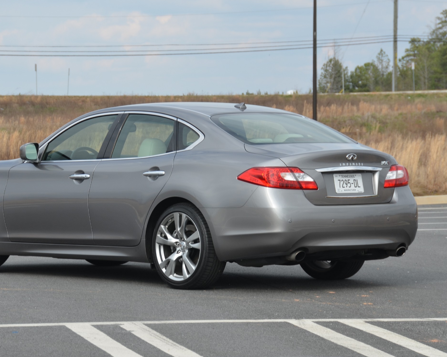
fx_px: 2363
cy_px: 170
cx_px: 172
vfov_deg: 8.7
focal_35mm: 179
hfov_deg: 10.8
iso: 140
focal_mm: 95
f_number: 8
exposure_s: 1/250
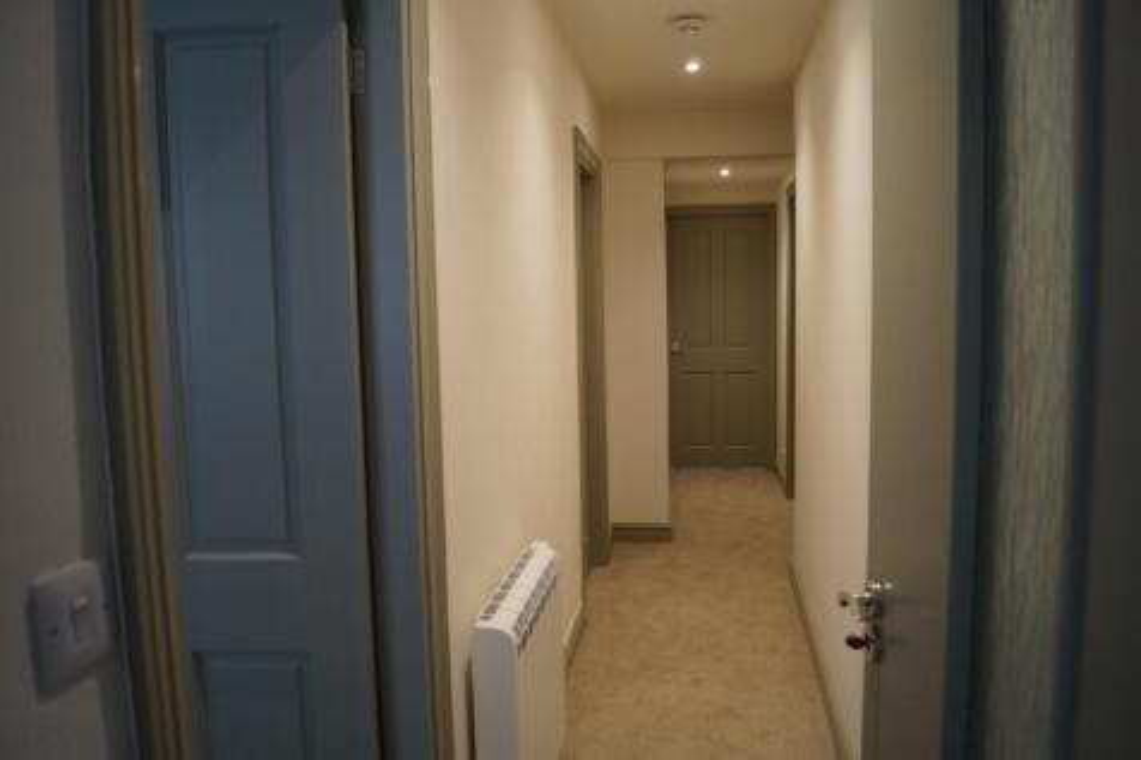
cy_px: 380
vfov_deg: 47.9
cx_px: 570
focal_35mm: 27
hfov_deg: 67.4
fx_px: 855
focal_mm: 18
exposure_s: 1/60
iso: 400
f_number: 4
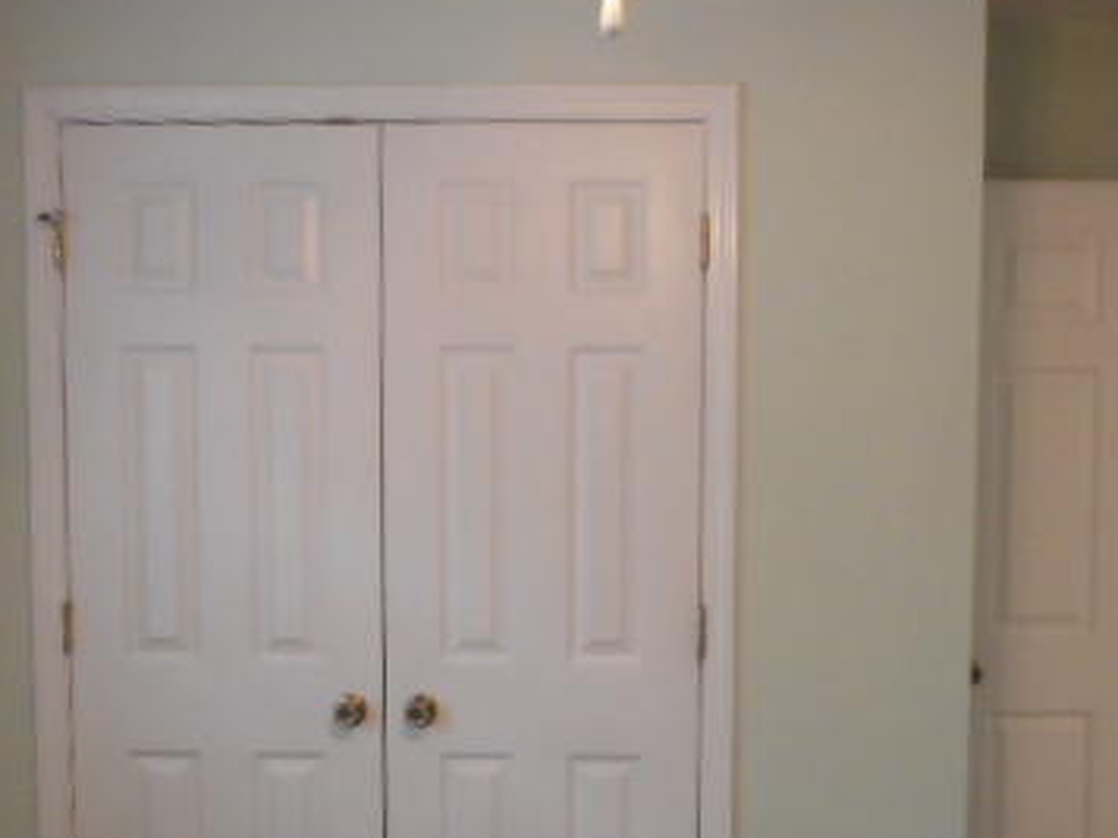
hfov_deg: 42.0
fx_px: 1453
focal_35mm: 45
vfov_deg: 32.0
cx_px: 616
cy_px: 534
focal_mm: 4.5
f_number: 3.7
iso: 400
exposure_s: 1/30
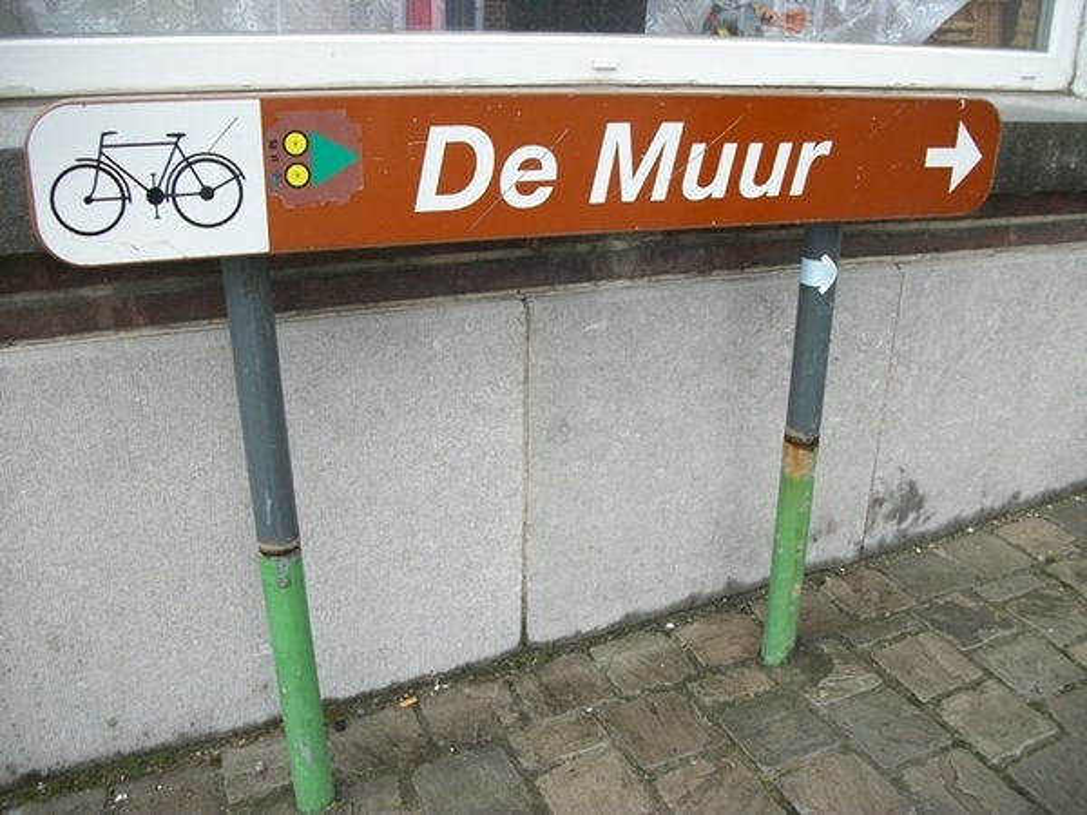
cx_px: 544
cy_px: 408
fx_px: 1005
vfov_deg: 44.2
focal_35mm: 32
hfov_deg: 56.8
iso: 80
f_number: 2.9
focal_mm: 5.7
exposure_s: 1/125
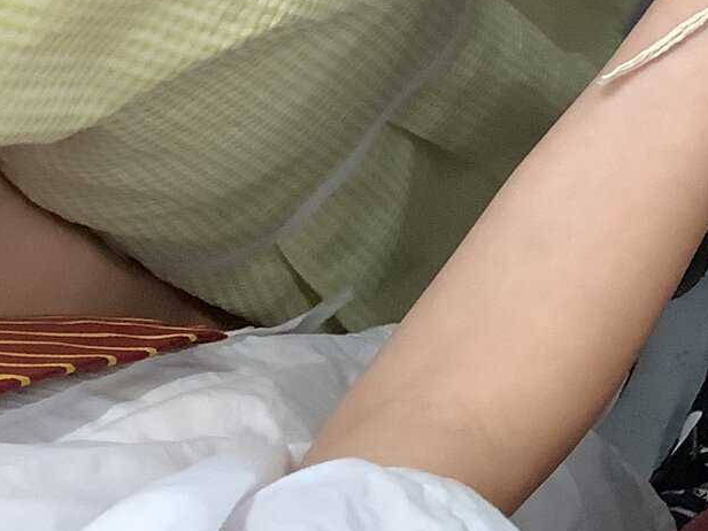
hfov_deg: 16.8
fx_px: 2107
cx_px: 1137
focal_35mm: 103
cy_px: -234
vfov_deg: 13.6
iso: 250
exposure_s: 1/33
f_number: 2.4
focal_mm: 3.3
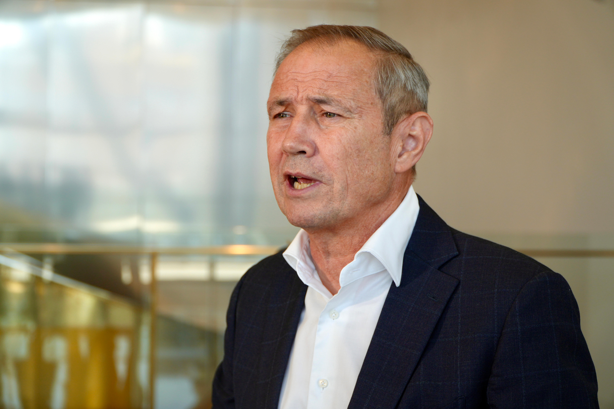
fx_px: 1305
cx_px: 307
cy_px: 204
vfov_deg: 17.8
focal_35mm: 76
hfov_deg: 26.5
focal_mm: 51
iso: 200
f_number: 4
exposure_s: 1/160
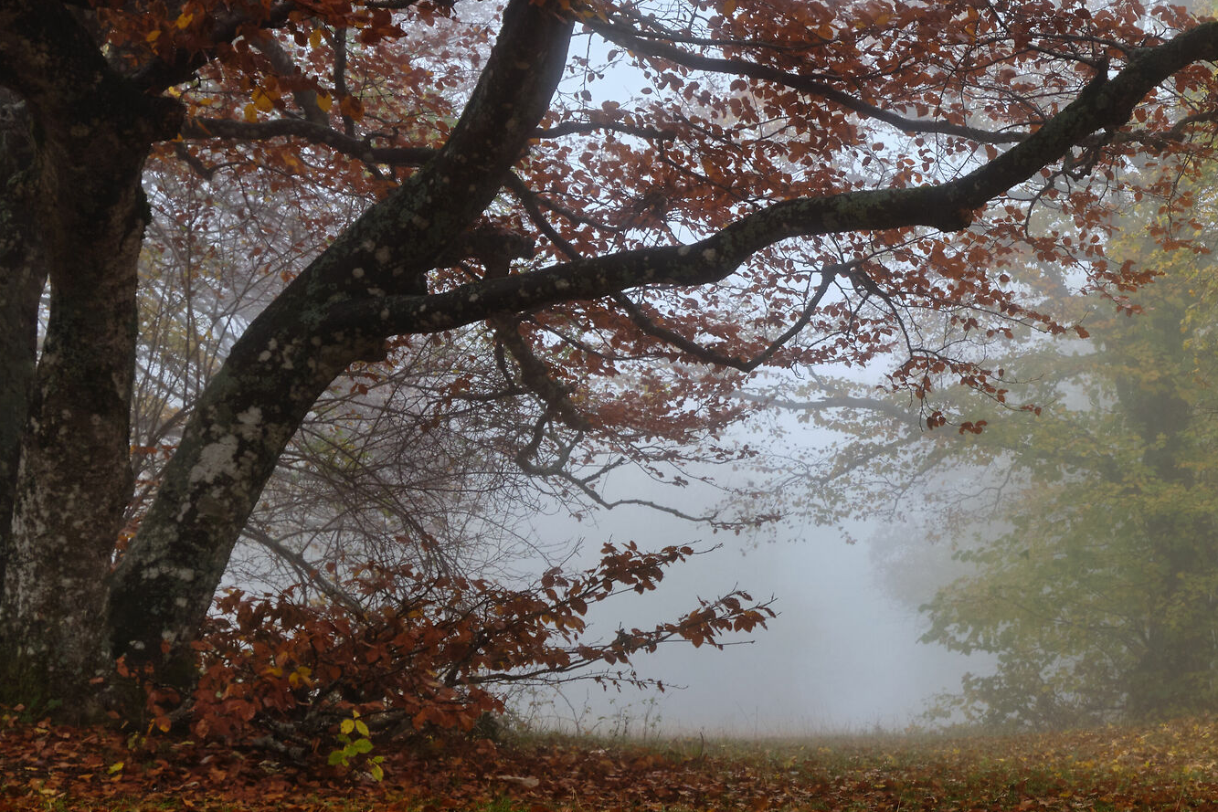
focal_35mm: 63
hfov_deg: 30.9
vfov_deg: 21.5
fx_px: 2132
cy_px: 319
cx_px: 1024
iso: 200
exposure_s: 1/26
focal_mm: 23.3
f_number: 8
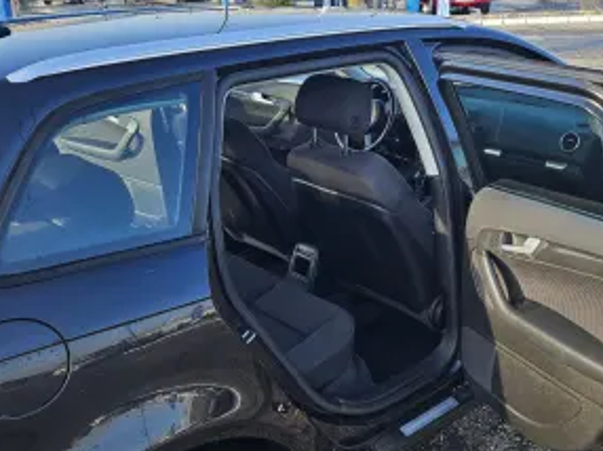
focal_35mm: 29
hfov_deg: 61.1
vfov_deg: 48.2
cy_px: 232
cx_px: 365
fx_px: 505
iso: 25
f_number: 1.8
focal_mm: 5.4
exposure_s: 1/303
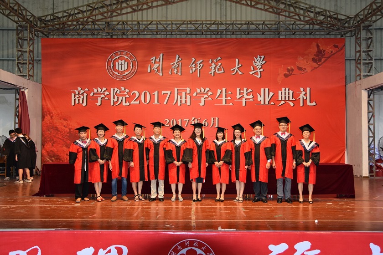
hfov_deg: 53.1
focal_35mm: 36
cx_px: 192
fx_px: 383
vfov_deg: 36.9
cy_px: 128
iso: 450
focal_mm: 24
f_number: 3.8
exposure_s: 1/60
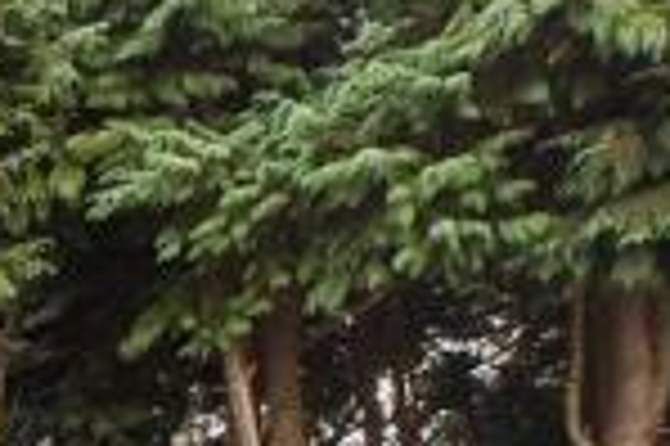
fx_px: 1915
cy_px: 1241
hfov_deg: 11.3
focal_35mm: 103
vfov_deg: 10.4
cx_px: -1358
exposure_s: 1/20
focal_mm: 10
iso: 160
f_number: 8
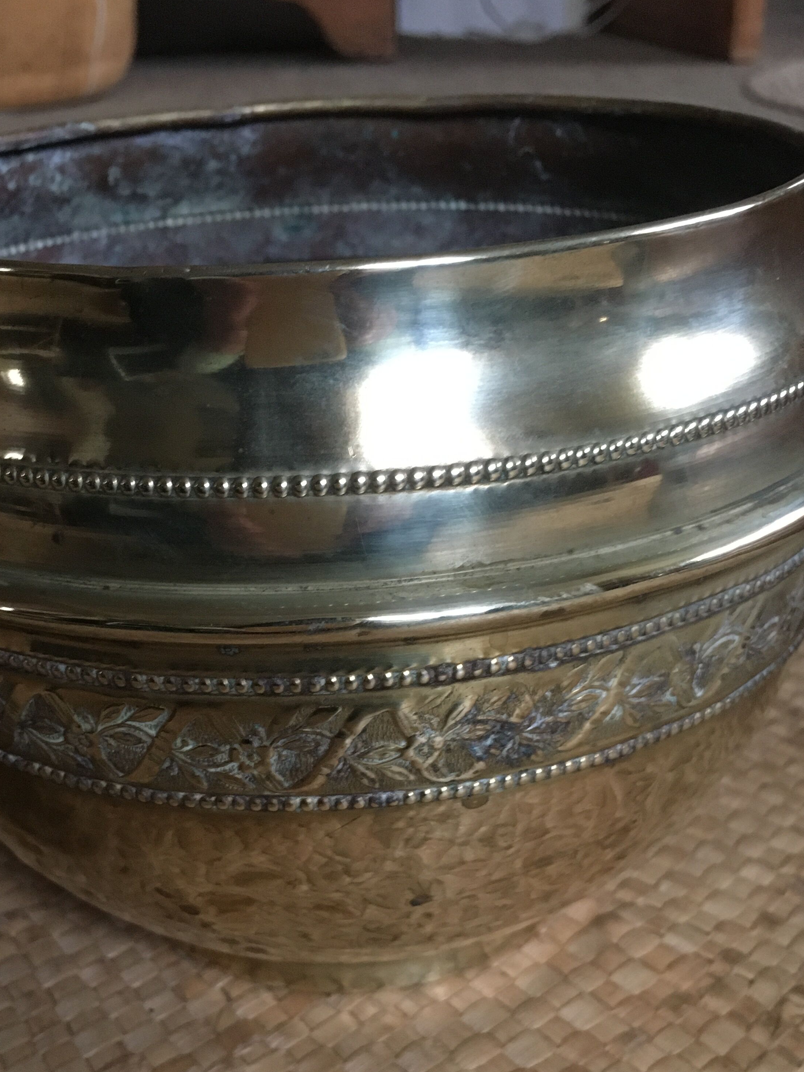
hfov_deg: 35.8
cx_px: 328
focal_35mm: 40
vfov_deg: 46.2
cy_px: 702
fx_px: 1239
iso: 400
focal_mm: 4.15
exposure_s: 1/17
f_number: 2.2
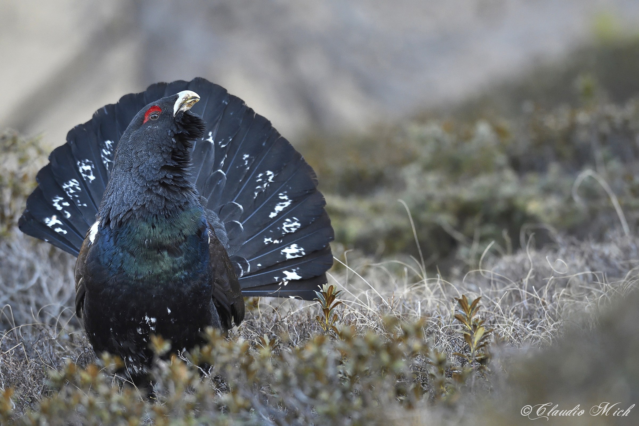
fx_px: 10649
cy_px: 213
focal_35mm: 600
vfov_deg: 2.3
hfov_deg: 3.4
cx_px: 320
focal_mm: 400
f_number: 4.5
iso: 2000
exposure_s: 1/1600
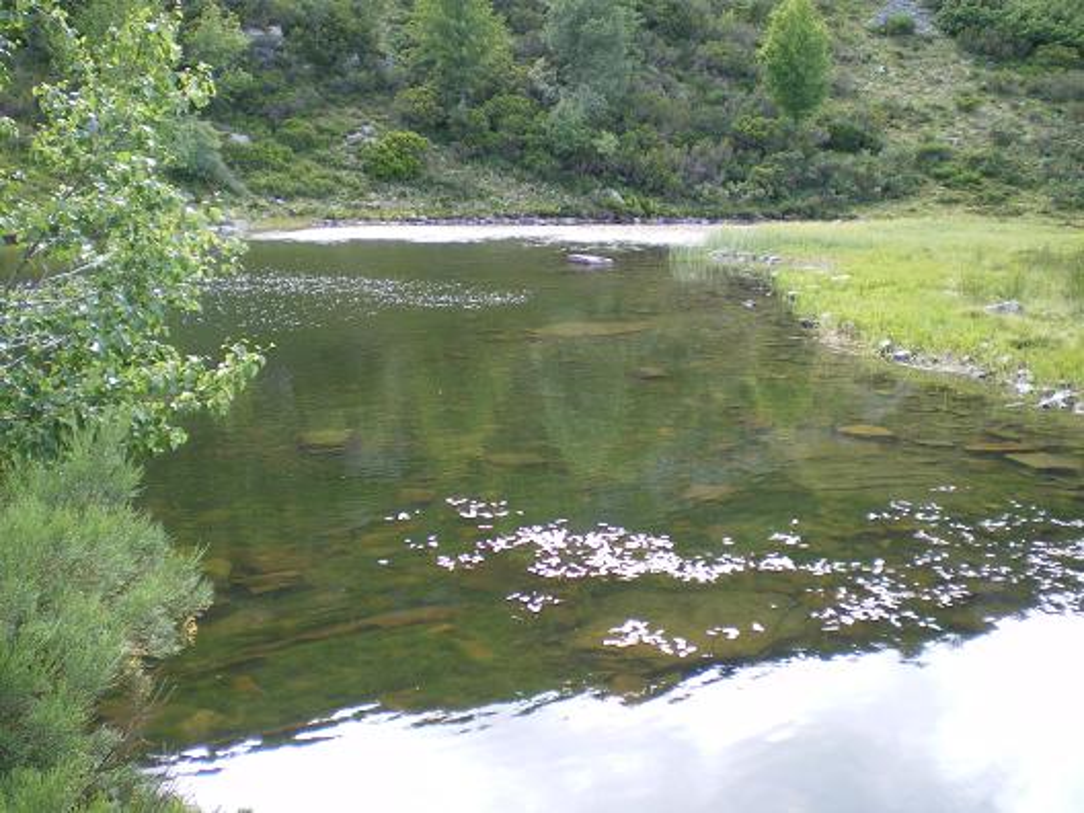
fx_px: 1190
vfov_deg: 37.7
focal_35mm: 38
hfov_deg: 49.0
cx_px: 542
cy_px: 406
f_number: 3.1
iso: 64
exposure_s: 1/60
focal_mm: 6.3
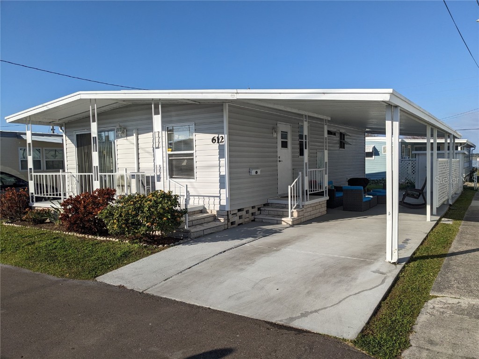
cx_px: 240
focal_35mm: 27
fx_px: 374
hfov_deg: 65.3
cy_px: 180
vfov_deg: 51.4
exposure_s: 1/5848
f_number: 1.73
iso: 62
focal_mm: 4.38
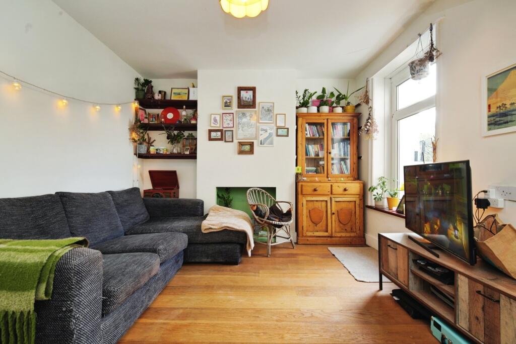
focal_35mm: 17
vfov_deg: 70.5
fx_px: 244
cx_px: 258
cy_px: 172
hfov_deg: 93.2
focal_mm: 17
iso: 640
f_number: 10
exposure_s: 1/13
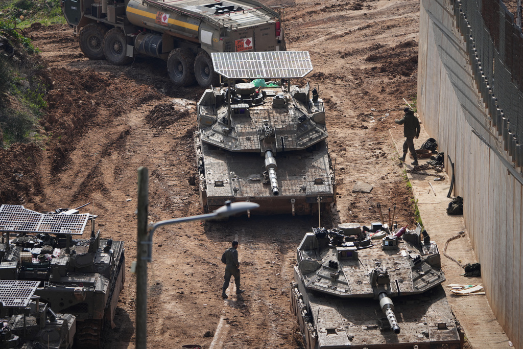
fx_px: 5812
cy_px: 174
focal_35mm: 400
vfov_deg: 3.4
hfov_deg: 5.2
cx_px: 262
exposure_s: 1/1250
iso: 400
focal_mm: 400
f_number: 6.3
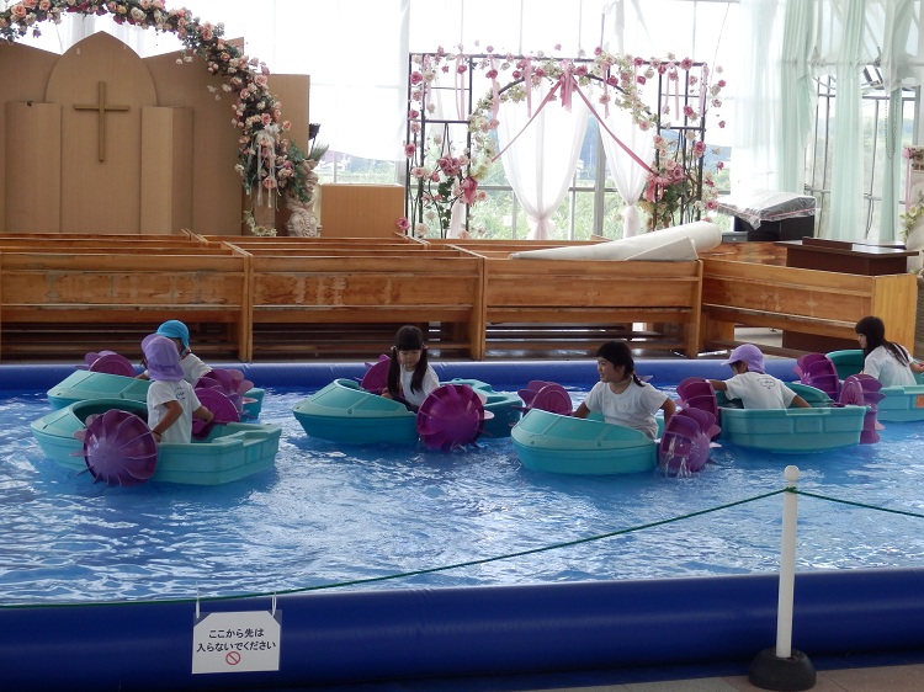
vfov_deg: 20.2
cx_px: 462
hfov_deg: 26.7
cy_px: 346
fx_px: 1948
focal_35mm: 73
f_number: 4.5
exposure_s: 1/100
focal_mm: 13.1
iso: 160
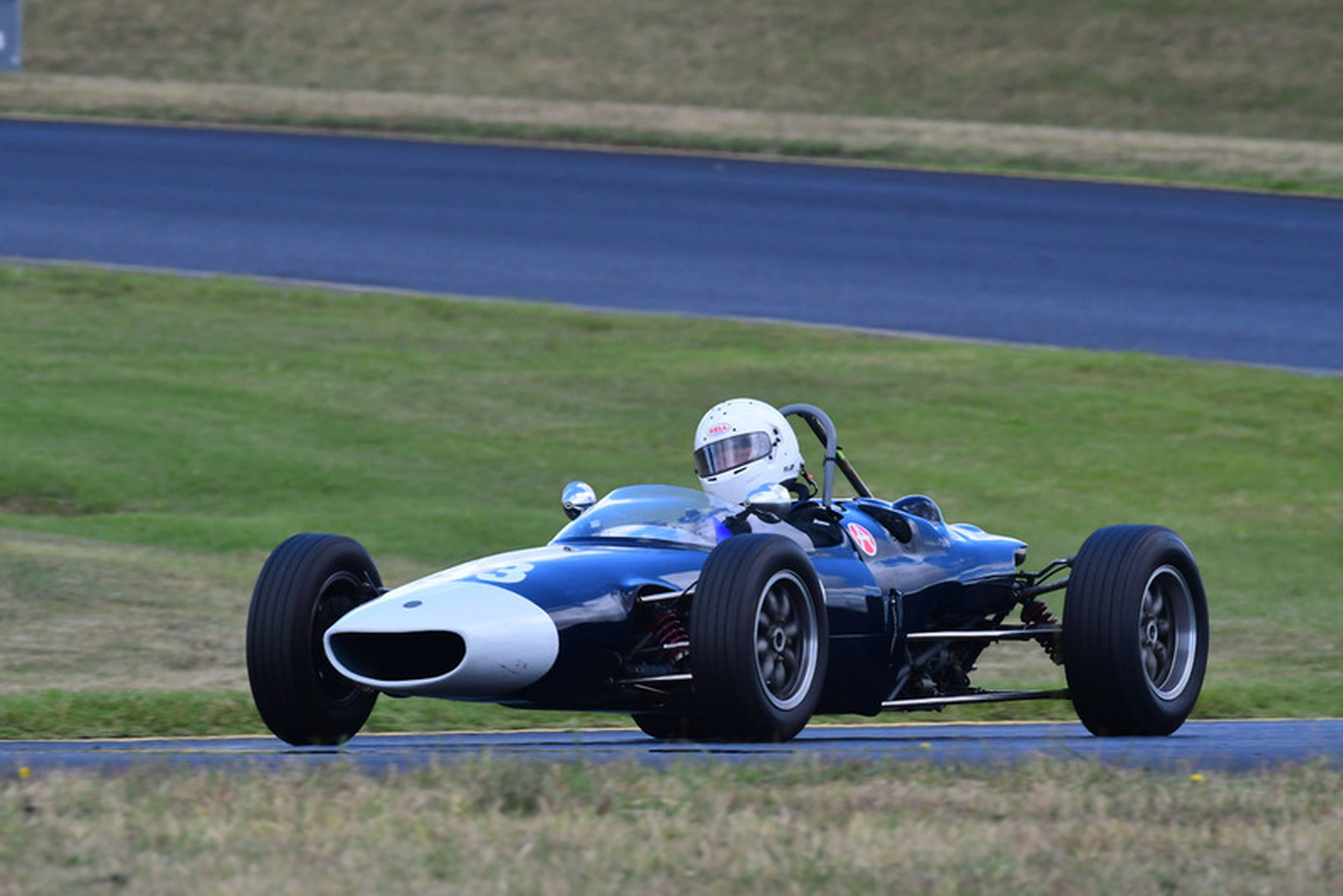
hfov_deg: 3.5
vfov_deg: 2.4
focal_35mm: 585
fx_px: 21830
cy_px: 448
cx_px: 672
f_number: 11
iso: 1000
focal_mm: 390
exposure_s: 1/640
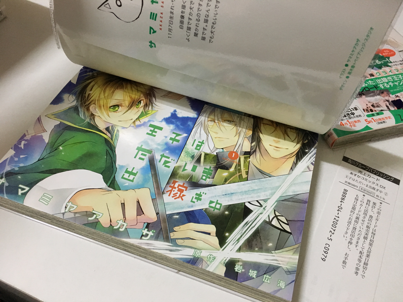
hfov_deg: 61.7
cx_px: 202
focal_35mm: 29
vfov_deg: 48.2
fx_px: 338
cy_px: 151
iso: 200
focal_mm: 4.15
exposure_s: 1/17
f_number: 2.2
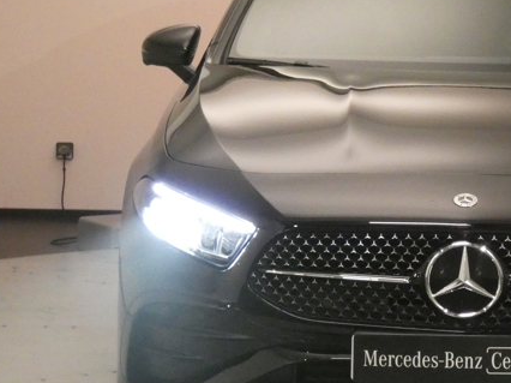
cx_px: 463
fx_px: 2051
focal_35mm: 139
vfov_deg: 10.7
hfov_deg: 14.1
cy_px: 196
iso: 1600
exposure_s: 1/60
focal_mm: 13.3
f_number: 4.4
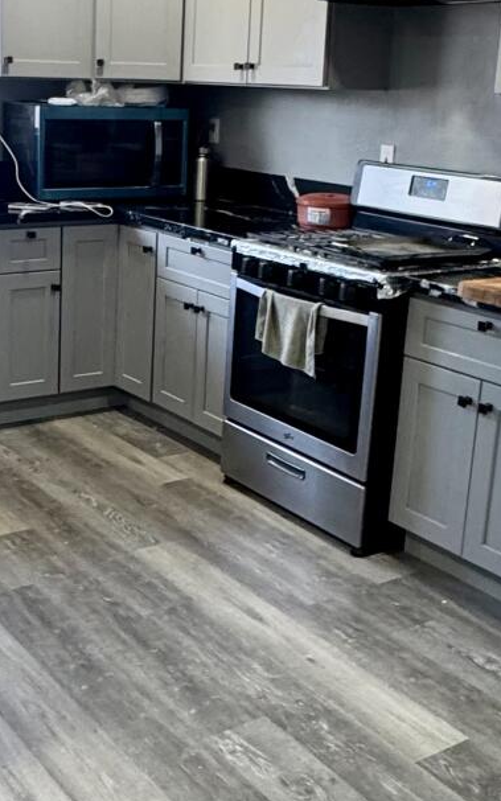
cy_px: 341
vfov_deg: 40.9
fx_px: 1070
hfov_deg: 26.1
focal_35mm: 49
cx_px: 143
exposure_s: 1/60
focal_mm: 2.22
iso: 200
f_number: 2.2
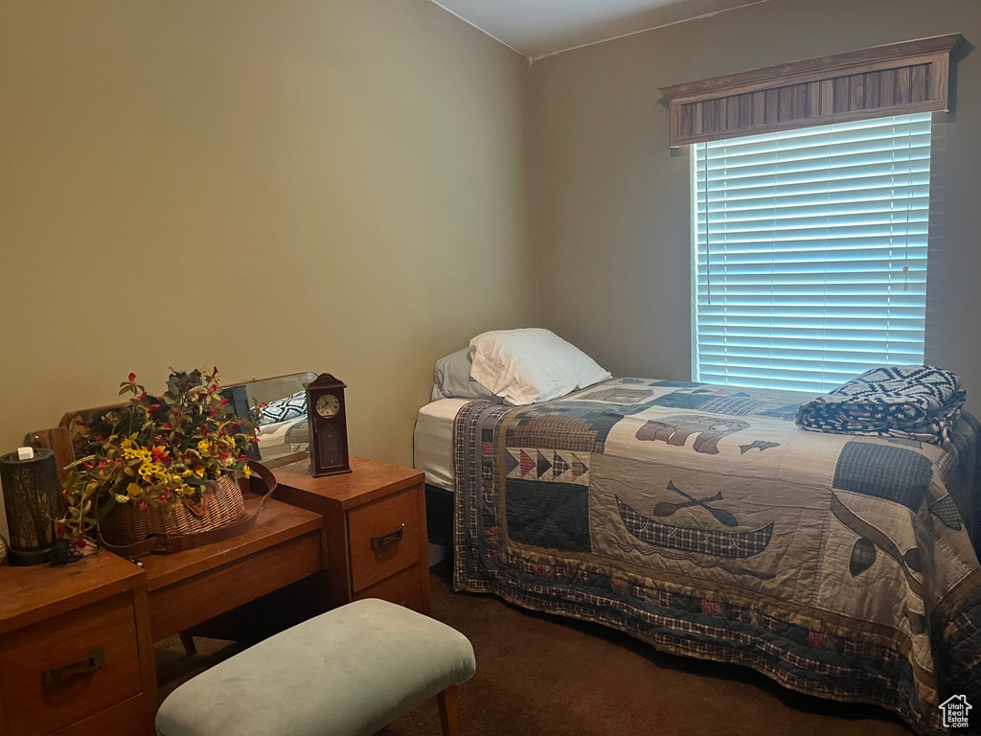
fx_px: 737
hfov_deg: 67.3
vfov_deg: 53.1
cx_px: 490
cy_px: 368
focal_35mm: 26
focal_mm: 5.1
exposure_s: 1/60
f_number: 1.6
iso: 320
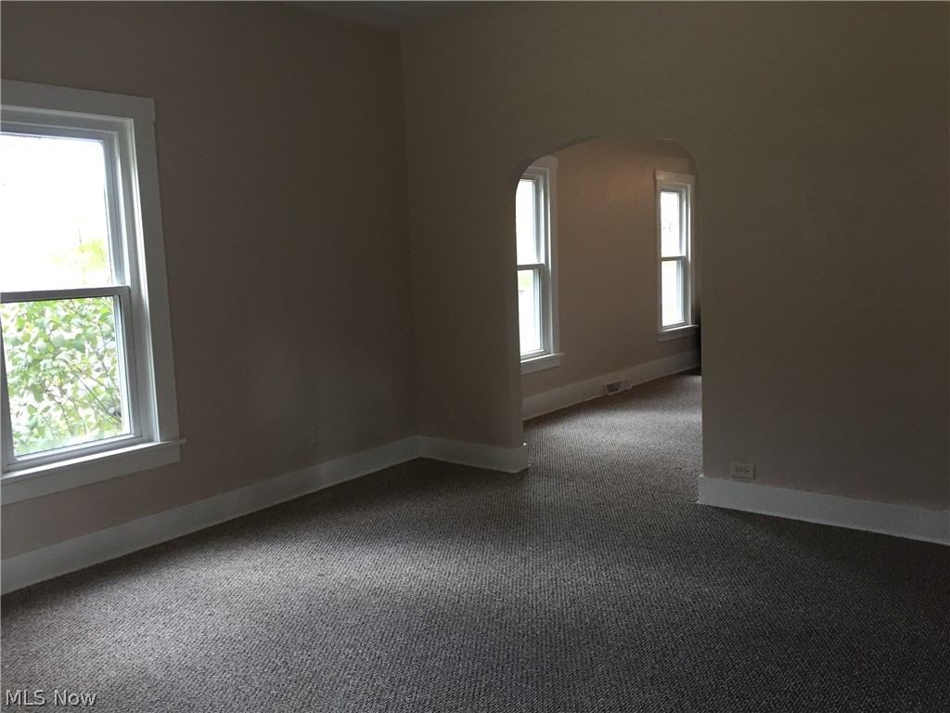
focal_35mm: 29
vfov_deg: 48.2
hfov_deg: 61.7
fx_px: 796
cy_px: 356
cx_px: 475
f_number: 2.2
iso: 50
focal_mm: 4.15
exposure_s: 1/30
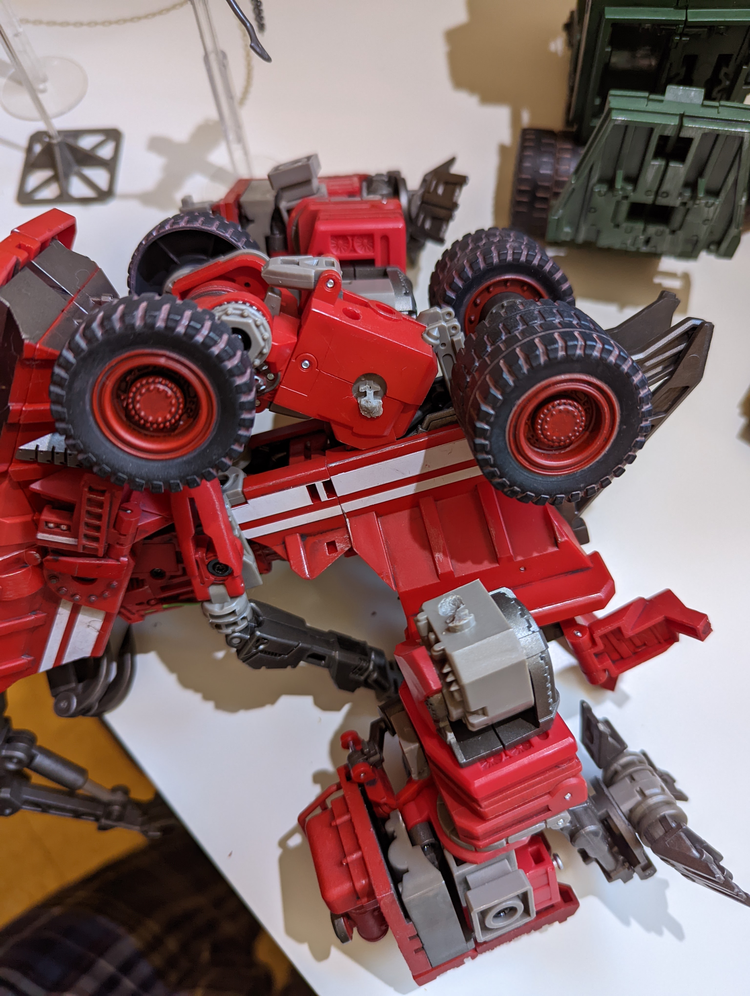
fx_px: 692
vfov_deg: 71.5
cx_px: 375
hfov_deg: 56.9
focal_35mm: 24
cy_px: 498
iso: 316
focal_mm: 6.81
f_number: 1.85
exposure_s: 1/64.8
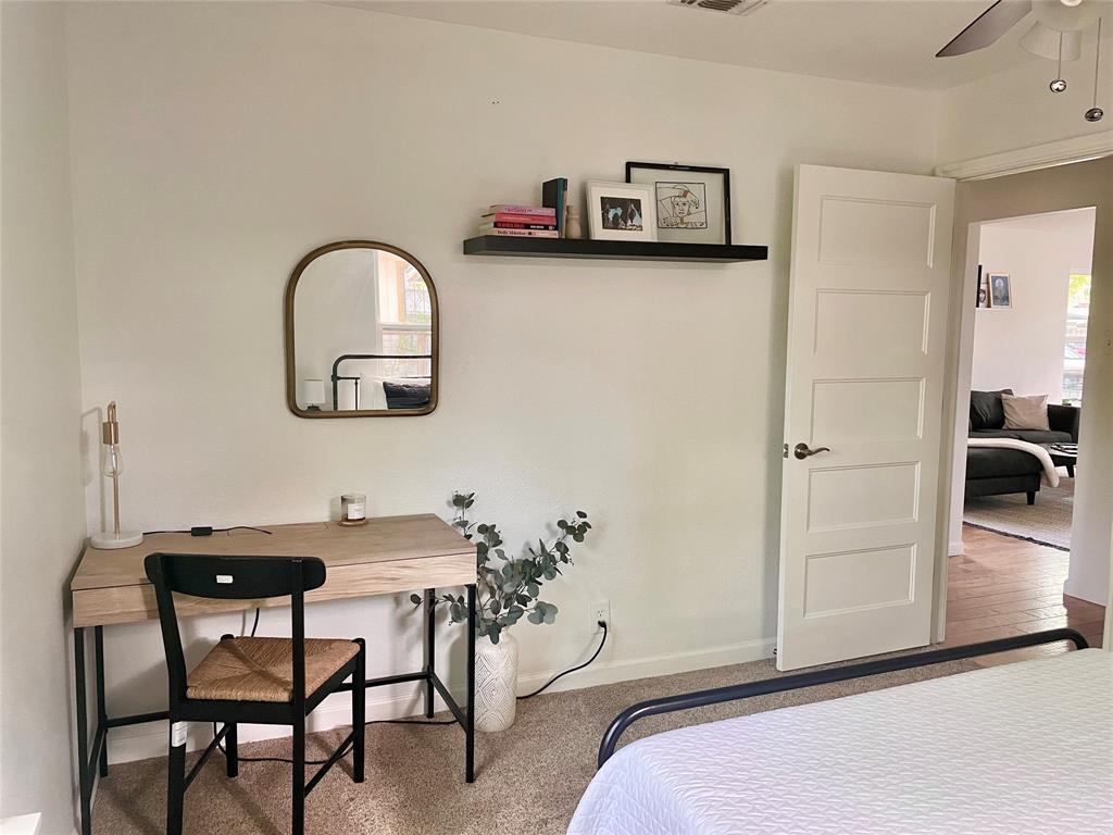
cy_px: 418
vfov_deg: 53.1
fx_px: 836
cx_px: 556
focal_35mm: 26
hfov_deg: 67.3
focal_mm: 4.2
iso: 320
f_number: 1.6
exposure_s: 1/60
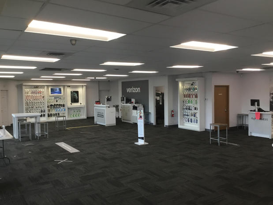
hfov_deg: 58.4
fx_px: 244
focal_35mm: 31
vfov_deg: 45.4
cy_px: 102
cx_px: 136
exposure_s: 1/30
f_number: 2.4
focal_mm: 3.3
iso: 40
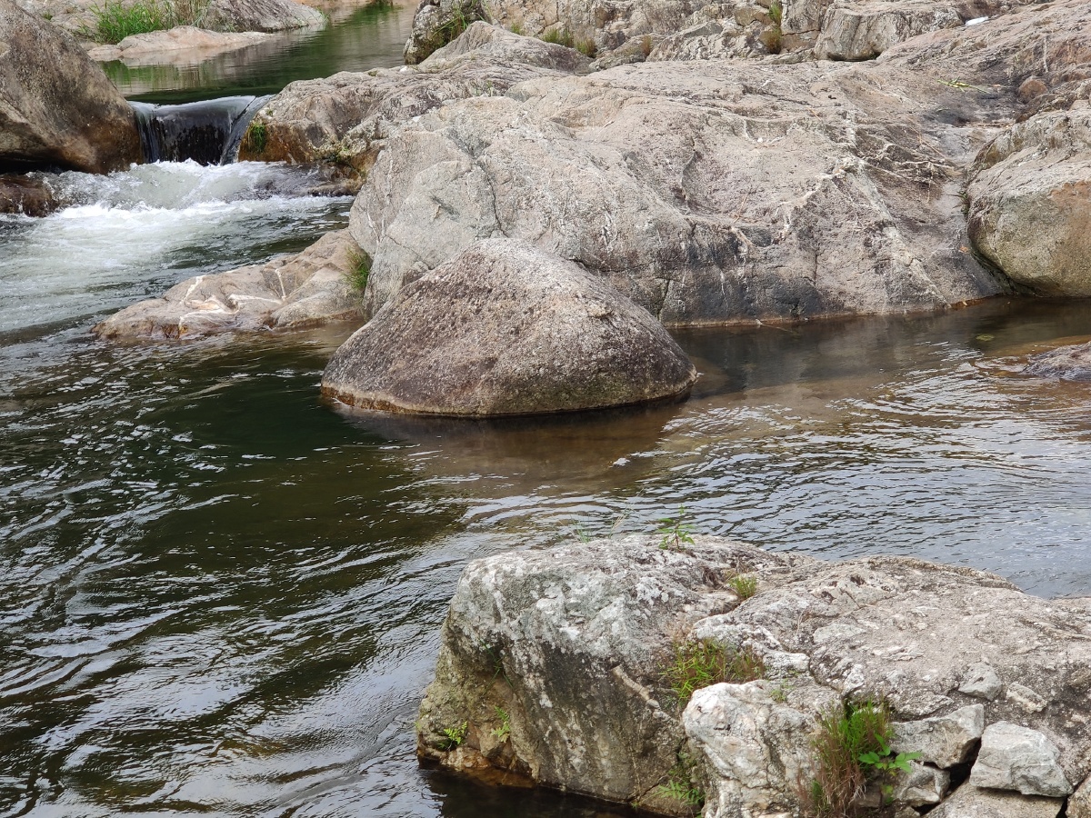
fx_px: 2332
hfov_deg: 26.3
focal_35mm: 74
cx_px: 546
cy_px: 409
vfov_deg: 19.9
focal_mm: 6.95
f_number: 2.44
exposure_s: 1/183
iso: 100
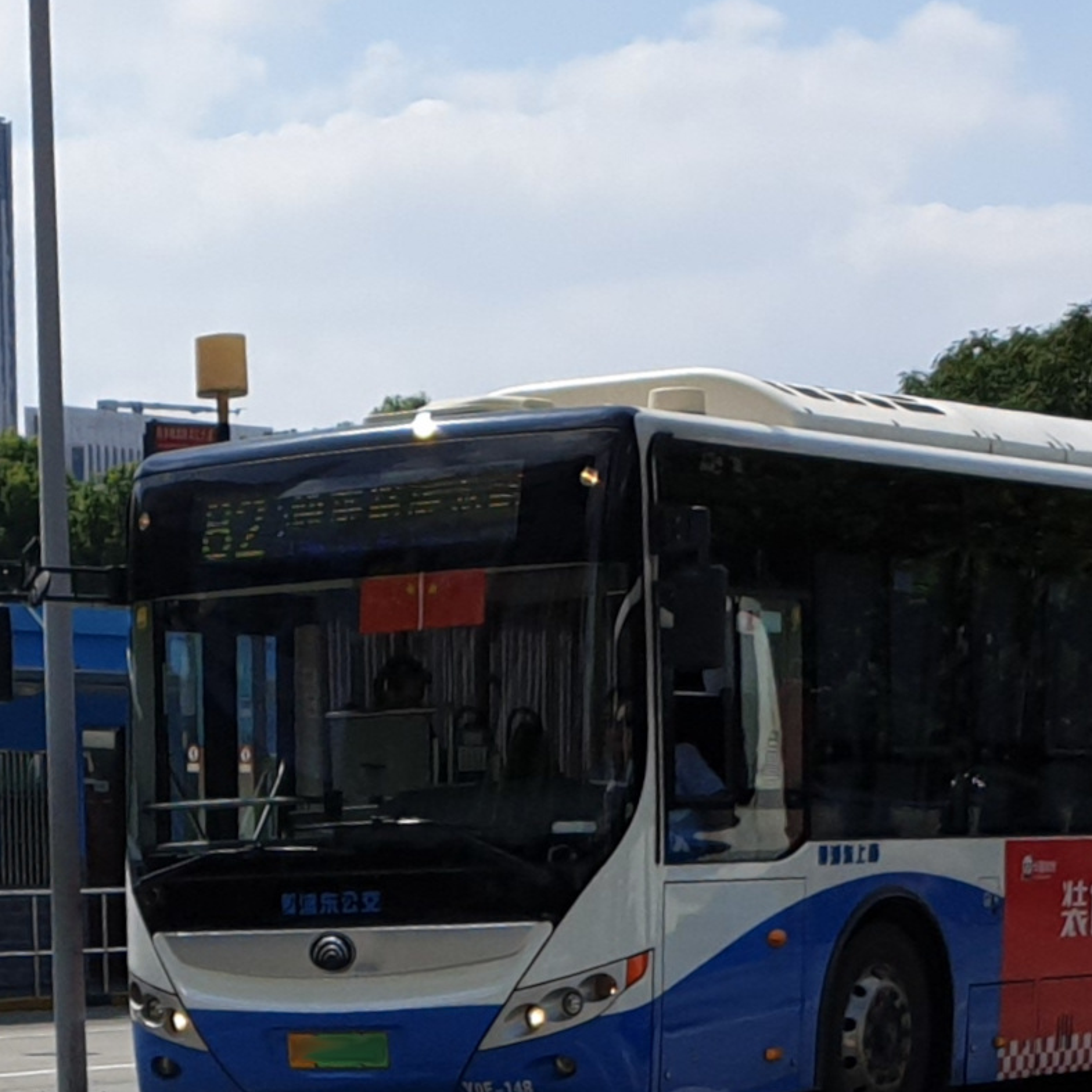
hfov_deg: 45.9
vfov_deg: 47.2
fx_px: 1249
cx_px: 787
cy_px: 565
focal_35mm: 35
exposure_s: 1/5072
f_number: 2.4
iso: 50
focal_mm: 4.3
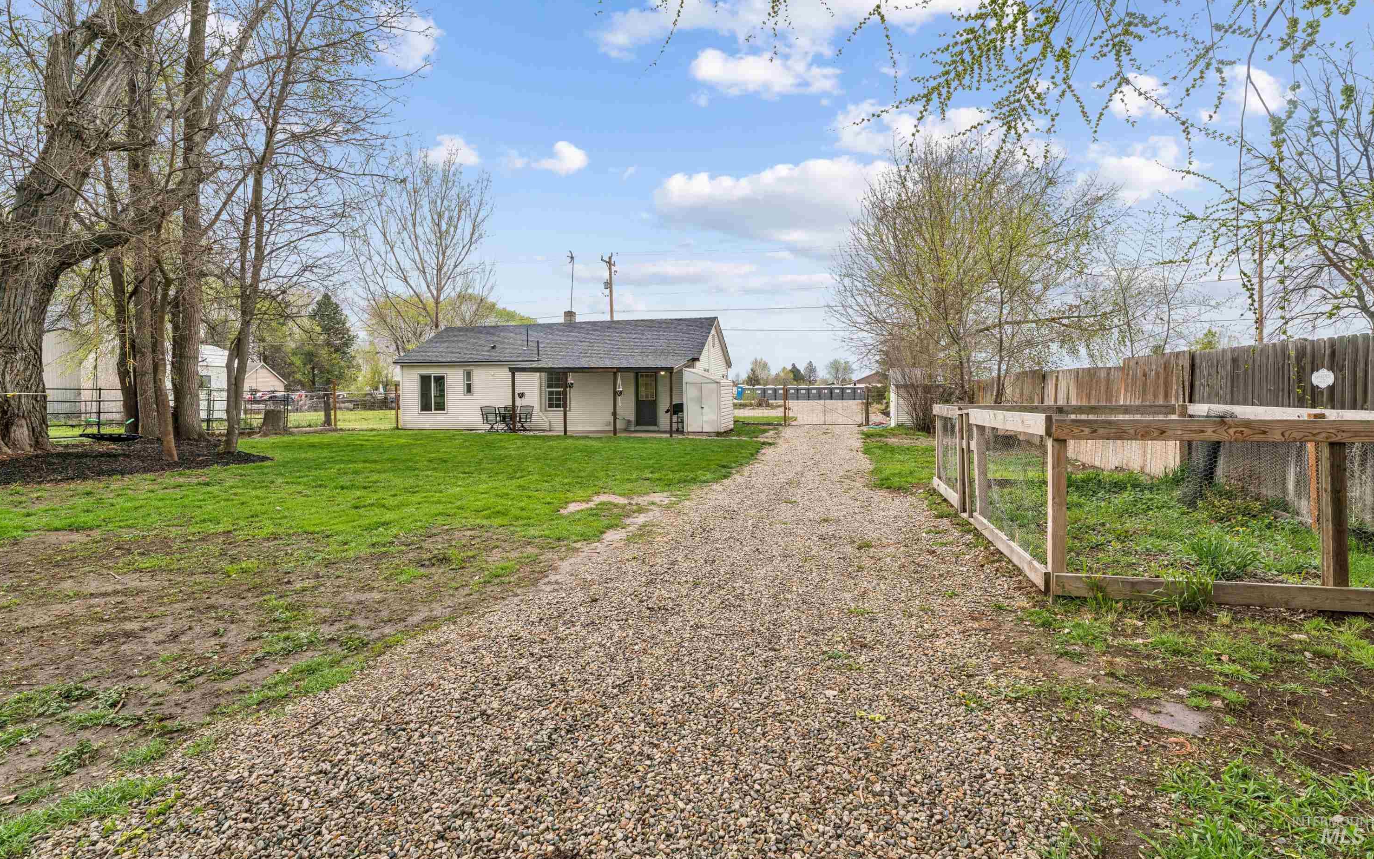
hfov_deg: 90.8
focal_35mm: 18
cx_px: 686
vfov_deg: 64.6
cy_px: 394
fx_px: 678
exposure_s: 1/160
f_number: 13
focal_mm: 17.1
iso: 400
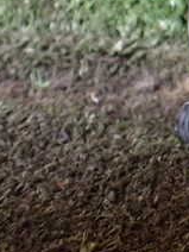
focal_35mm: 85
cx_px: 332
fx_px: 619
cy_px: 12
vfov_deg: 22.3
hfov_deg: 15.2
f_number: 2.3
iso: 800
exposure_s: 1/100
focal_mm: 5.4
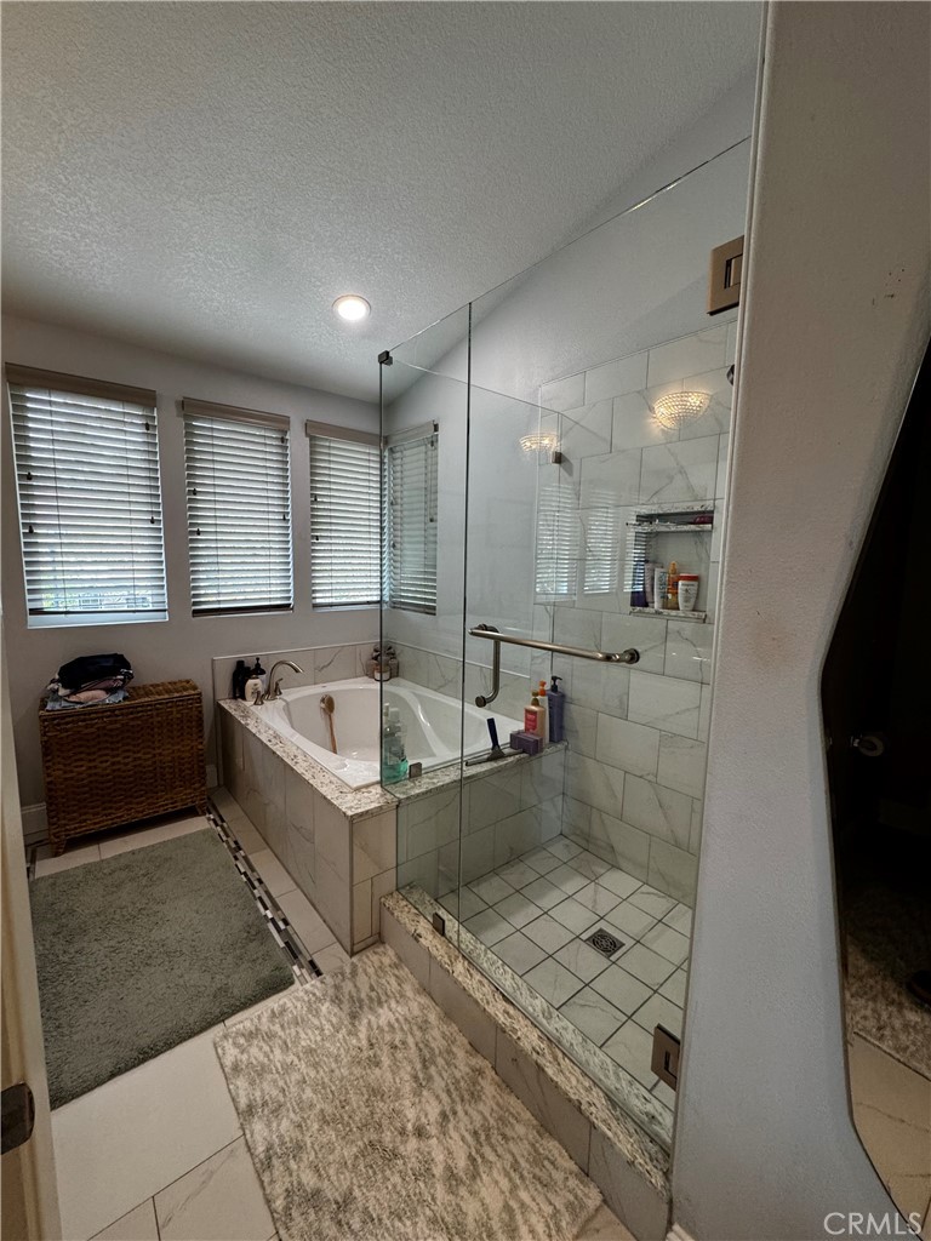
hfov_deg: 85.7
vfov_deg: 102.1
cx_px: 466
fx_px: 502
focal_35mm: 14
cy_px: 620
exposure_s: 1/120
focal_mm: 2.22
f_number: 2.2
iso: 200
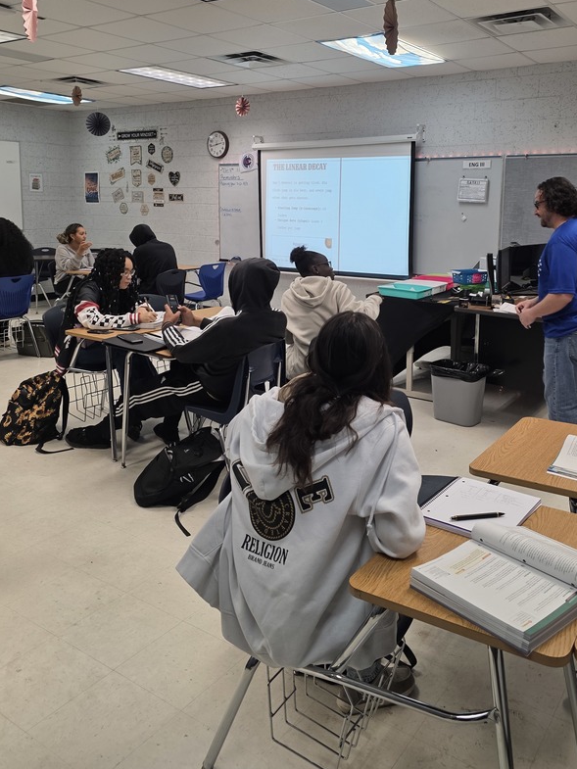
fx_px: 667
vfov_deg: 59.0
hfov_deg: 46.7
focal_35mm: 30
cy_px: 275
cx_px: 328
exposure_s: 1/120
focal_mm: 6.3
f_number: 1.7
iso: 125
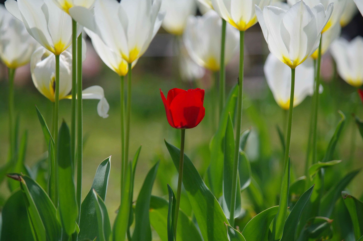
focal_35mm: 231
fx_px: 2328
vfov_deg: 5.9
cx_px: 182
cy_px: 120
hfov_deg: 8.9
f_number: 5.6
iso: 200
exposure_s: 1/750
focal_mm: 150
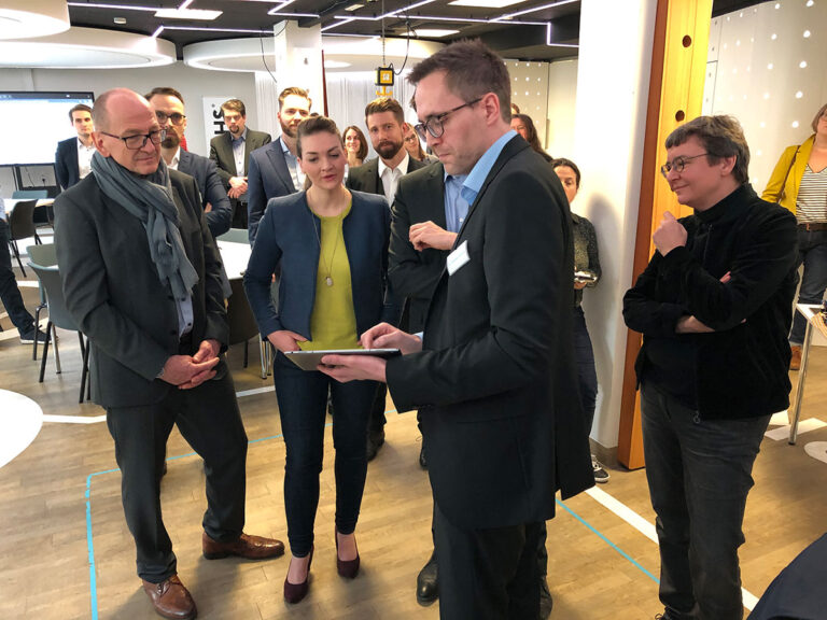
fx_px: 669
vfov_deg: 49.7
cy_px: 310
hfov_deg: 63.4
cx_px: 414
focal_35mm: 28
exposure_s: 1/16
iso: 100
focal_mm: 3.99
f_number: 1.8
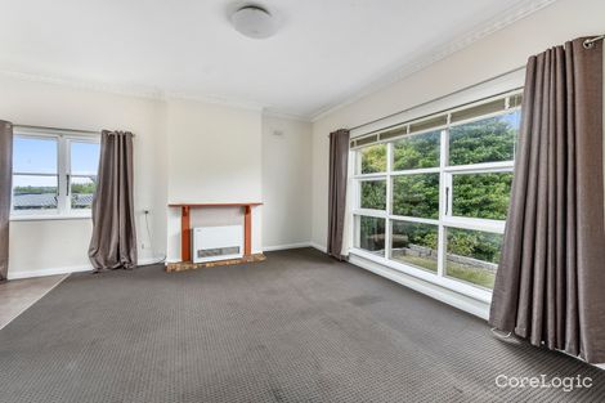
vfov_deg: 81.2
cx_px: 302
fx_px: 235
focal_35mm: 14
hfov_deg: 104.3
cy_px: 202
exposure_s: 1/5
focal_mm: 14
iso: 125
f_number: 11
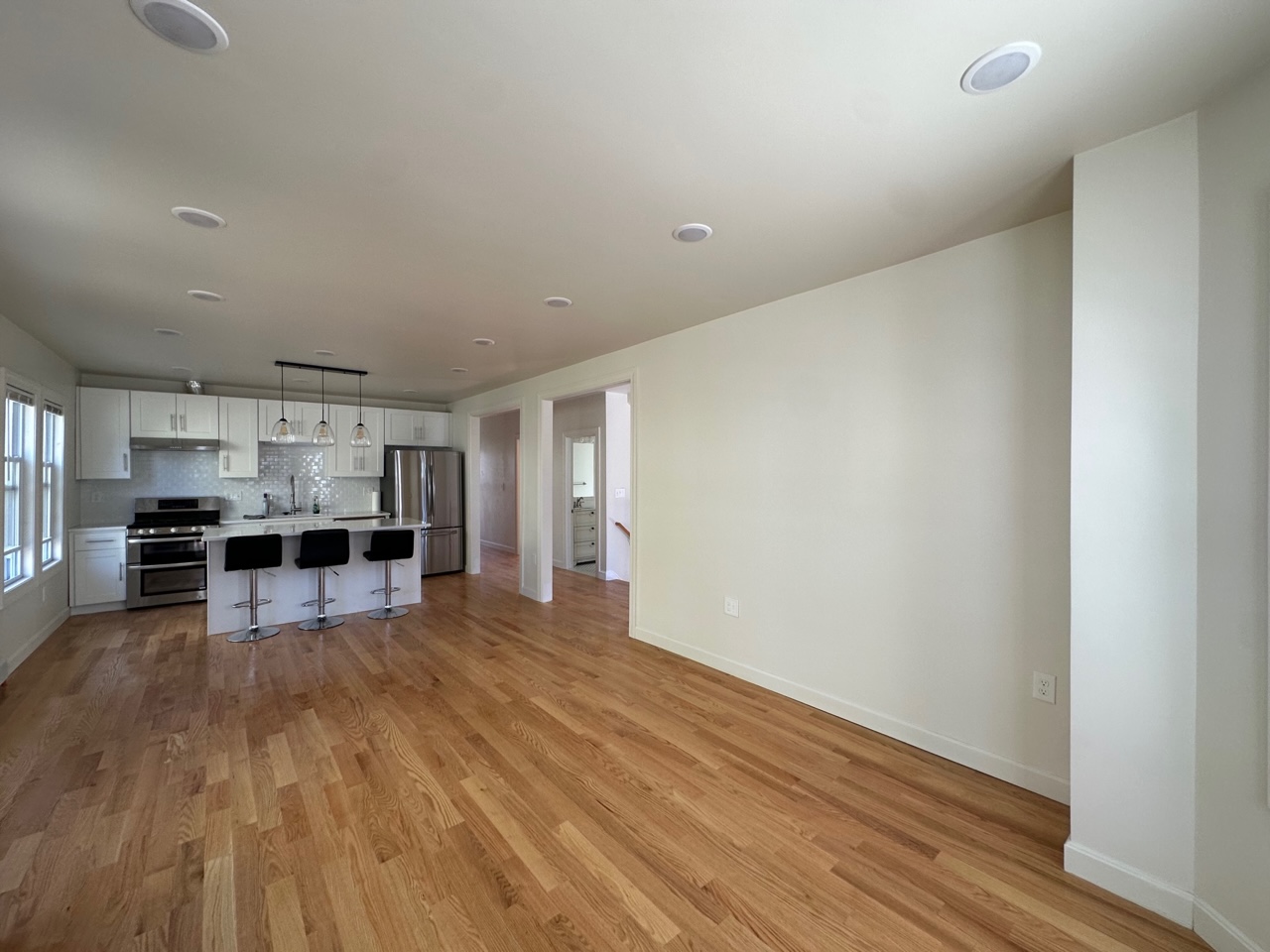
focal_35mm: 14
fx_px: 514
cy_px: 476
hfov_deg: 102.1
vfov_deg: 85.7
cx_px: 635
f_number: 2.2
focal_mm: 2.22
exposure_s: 1/99
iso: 64
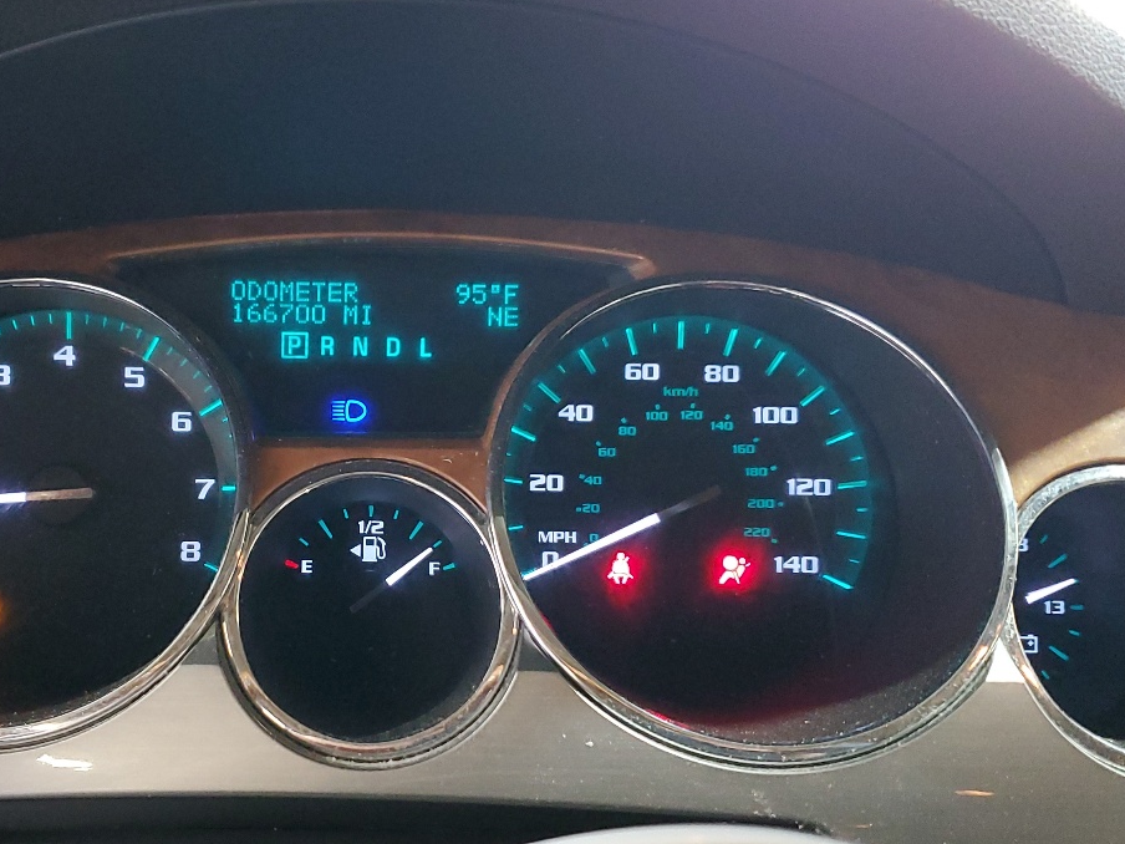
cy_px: 495
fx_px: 1495
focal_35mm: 46
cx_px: 352
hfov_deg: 40.6
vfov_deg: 31.5
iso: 289
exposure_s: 1/60.2
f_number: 1.5
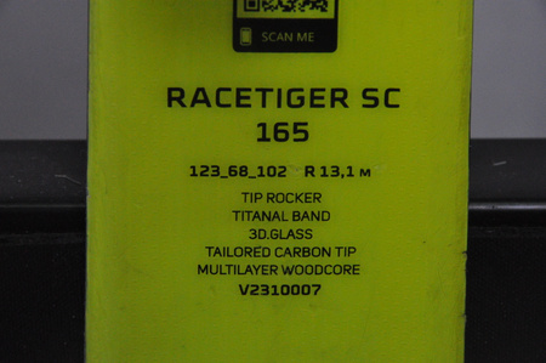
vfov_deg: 8.7
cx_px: 273
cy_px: 182
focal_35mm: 158
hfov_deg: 13.1
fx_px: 2386
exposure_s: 1/125
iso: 3200
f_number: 9.5
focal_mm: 105
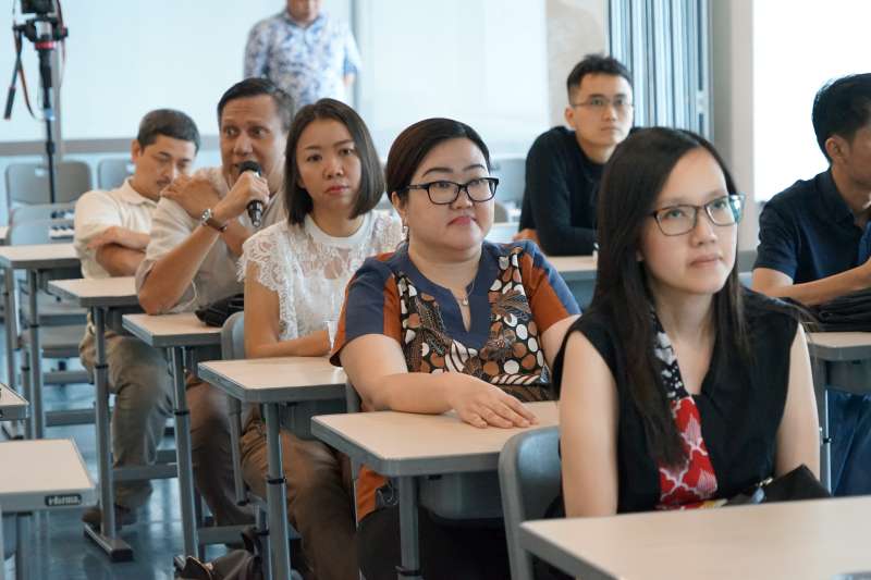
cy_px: 290
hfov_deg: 19.8
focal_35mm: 103
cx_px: 436
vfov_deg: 13.3
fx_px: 2491
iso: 6400
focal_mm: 103
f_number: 6.3
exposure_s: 1/125
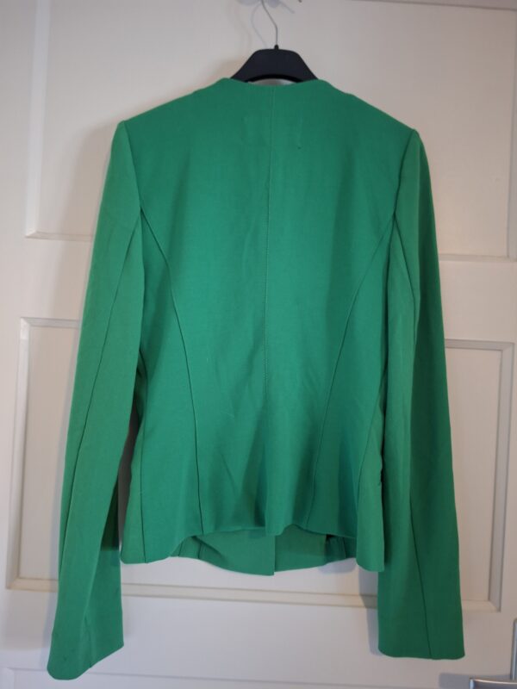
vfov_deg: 73.9
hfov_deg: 58.9
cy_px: 344
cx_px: 258
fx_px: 458
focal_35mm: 23
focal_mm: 5.54
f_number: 1.8
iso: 640
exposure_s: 1/24
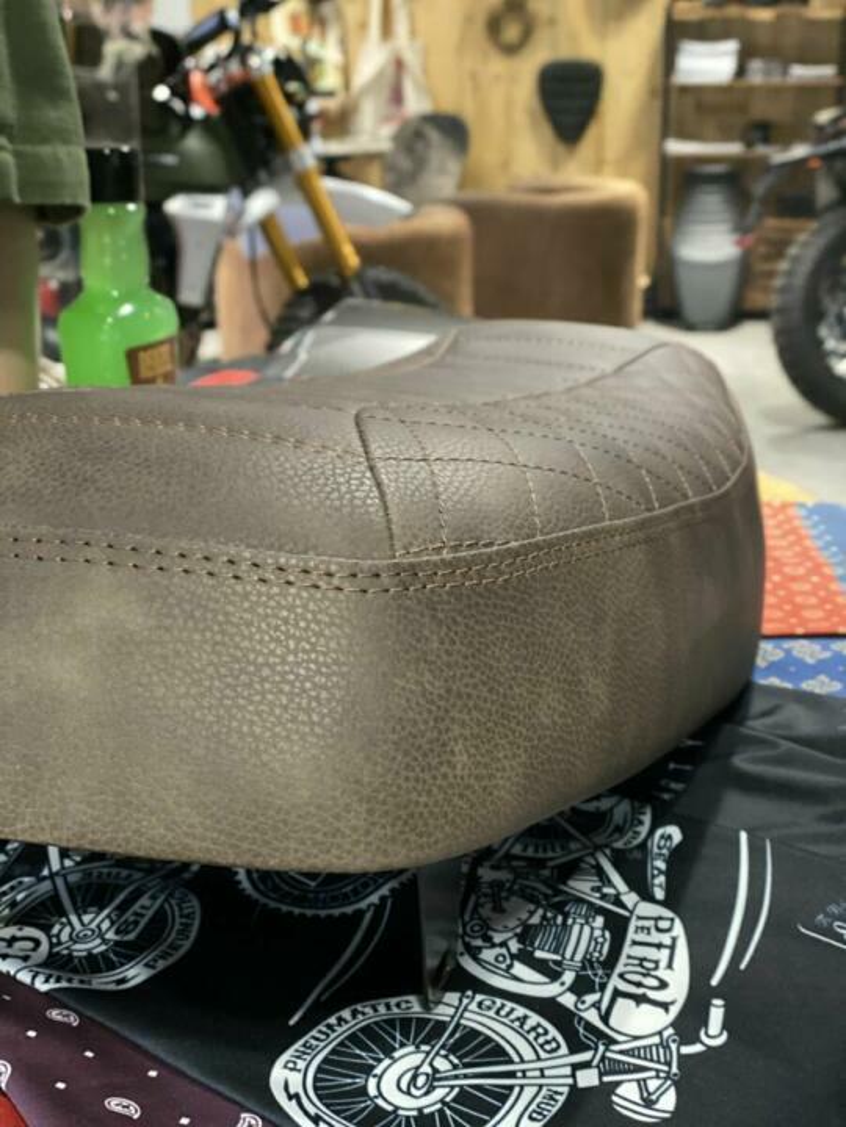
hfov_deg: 28.0
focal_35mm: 52
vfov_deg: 36.8
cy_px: 564
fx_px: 1694
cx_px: 423
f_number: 2
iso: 400
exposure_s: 1/20
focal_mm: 6
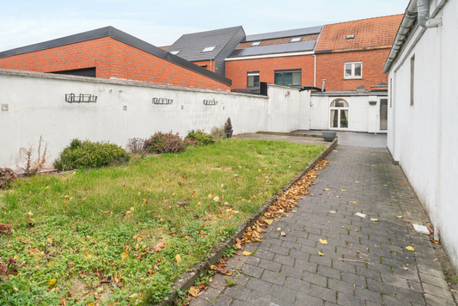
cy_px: 109
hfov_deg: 71.0
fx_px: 305
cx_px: 144
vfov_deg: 52.4
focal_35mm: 24
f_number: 11
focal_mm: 16
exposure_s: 1/60
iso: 250
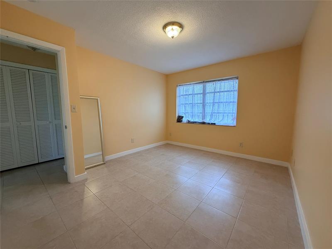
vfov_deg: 85.7
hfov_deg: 102.1
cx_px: 166
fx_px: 134
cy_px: 124
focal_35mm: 14
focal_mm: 2.22
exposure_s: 1/120
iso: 320
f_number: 2.2
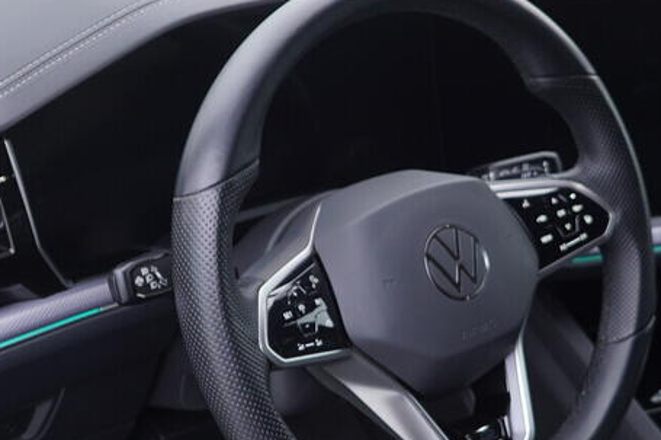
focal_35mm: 81
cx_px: 402
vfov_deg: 16.8
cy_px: 256
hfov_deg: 25.0
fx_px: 1487
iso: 160
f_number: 2.8
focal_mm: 24
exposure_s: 1/40
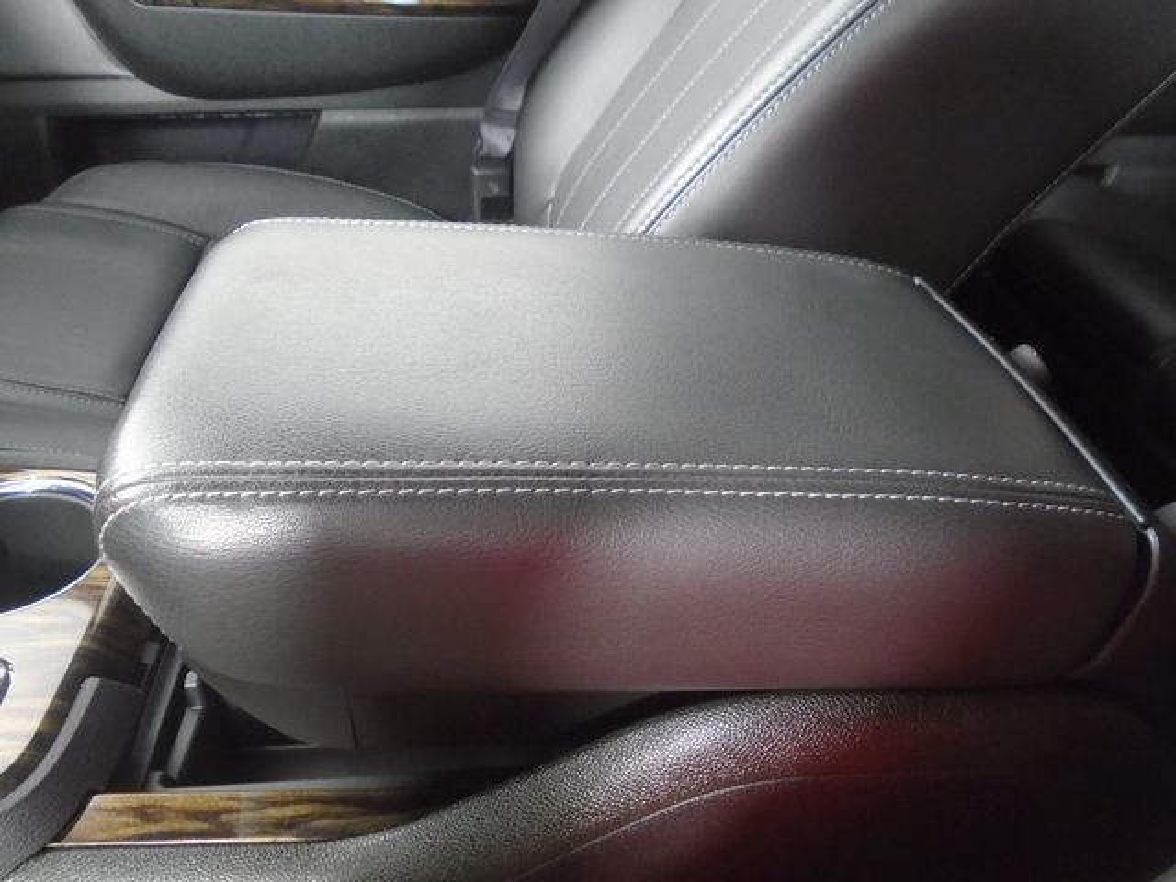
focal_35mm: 26
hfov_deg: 67.3
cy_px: 441
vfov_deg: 53.1
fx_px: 883
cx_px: 588
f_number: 3.2
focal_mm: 4.6
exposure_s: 1/15
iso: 400
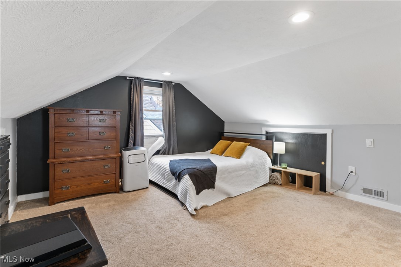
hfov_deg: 93.3
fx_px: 189
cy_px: 134
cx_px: 200
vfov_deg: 70.4
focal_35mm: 17
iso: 250
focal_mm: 17
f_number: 9
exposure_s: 3.2
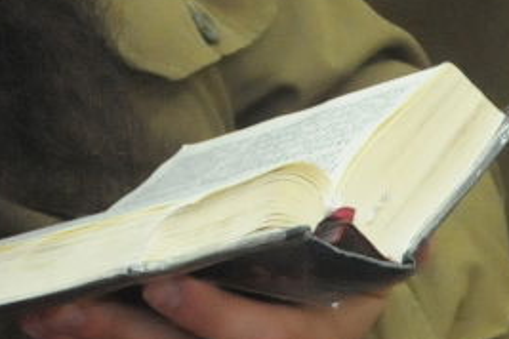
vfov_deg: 1.2
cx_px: 164
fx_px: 16258
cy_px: -189
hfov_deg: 1.8
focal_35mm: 1150
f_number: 10
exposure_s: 1/100
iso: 3200
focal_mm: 200
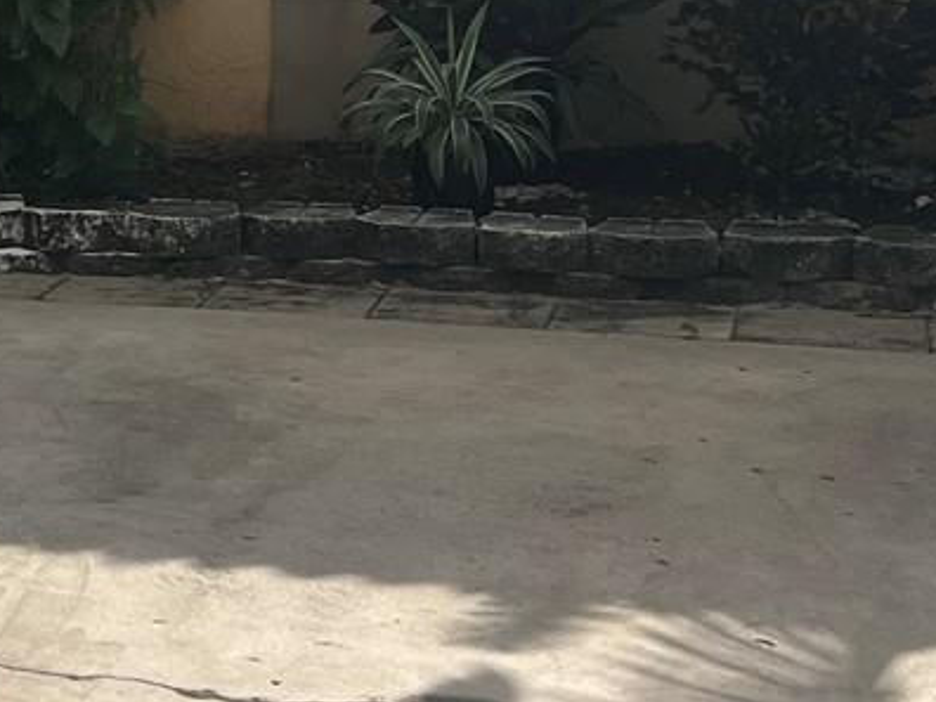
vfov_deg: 14.0
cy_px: 121
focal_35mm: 105
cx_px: -338
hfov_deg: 17.4
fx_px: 2839
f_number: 1.5
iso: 50
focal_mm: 5.7
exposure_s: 1/4630
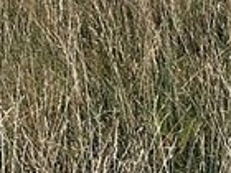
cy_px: -453
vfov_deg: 4.0
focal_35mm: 350
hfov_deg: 5.5
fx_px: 2336
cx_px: -243
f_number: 1.78
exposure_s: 1/6211
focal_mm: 6.86
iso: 64
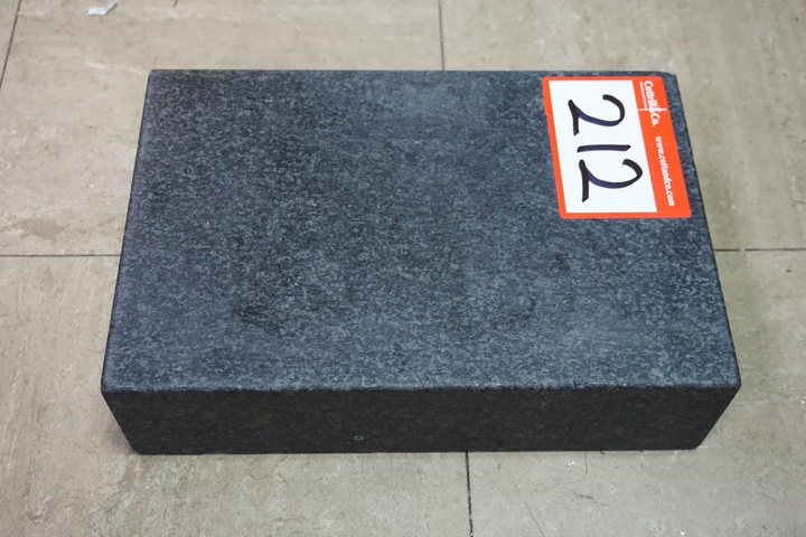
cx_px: 403
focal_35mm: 42
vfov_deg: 31.9
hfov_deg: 46.4
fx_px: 940
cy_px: 268
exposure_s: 1/100
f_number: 4.5
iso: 3200
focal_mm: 28
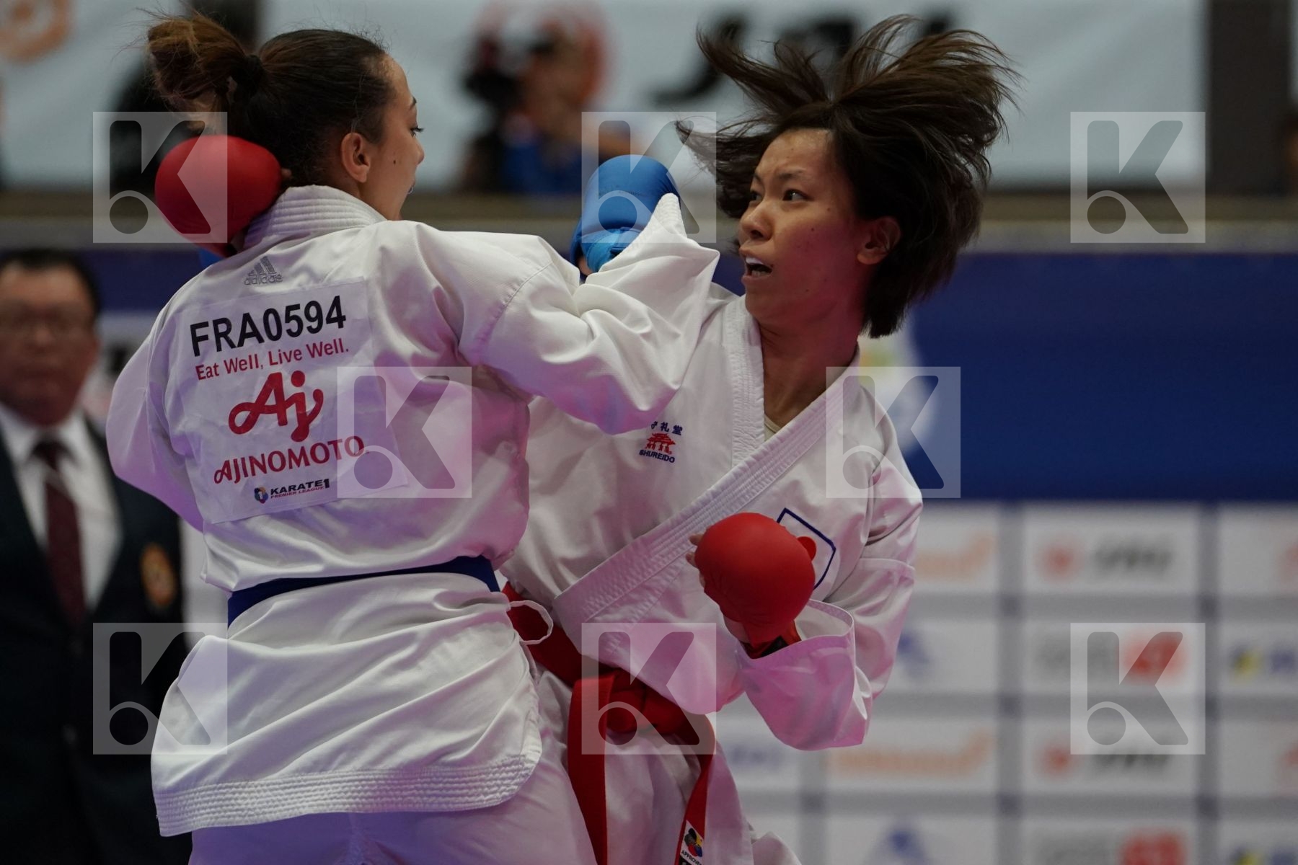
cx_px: 649
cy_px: 432
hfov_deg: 7.8
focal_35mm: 264
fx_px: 9518
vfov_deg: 5.2
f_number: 2.8
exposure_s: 1/1000
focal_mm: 176
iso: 2500
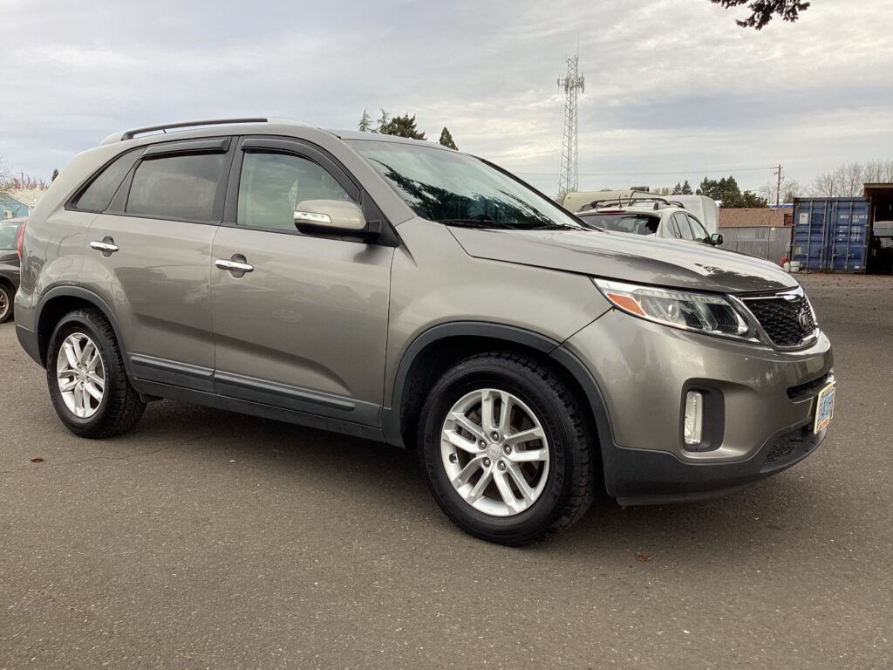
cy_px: 335
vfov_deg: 45.4
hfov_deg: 58.4
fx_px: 800
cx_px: 446
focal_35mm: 31
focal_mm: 3.3
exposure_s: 1/195
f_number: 2.4
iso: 25
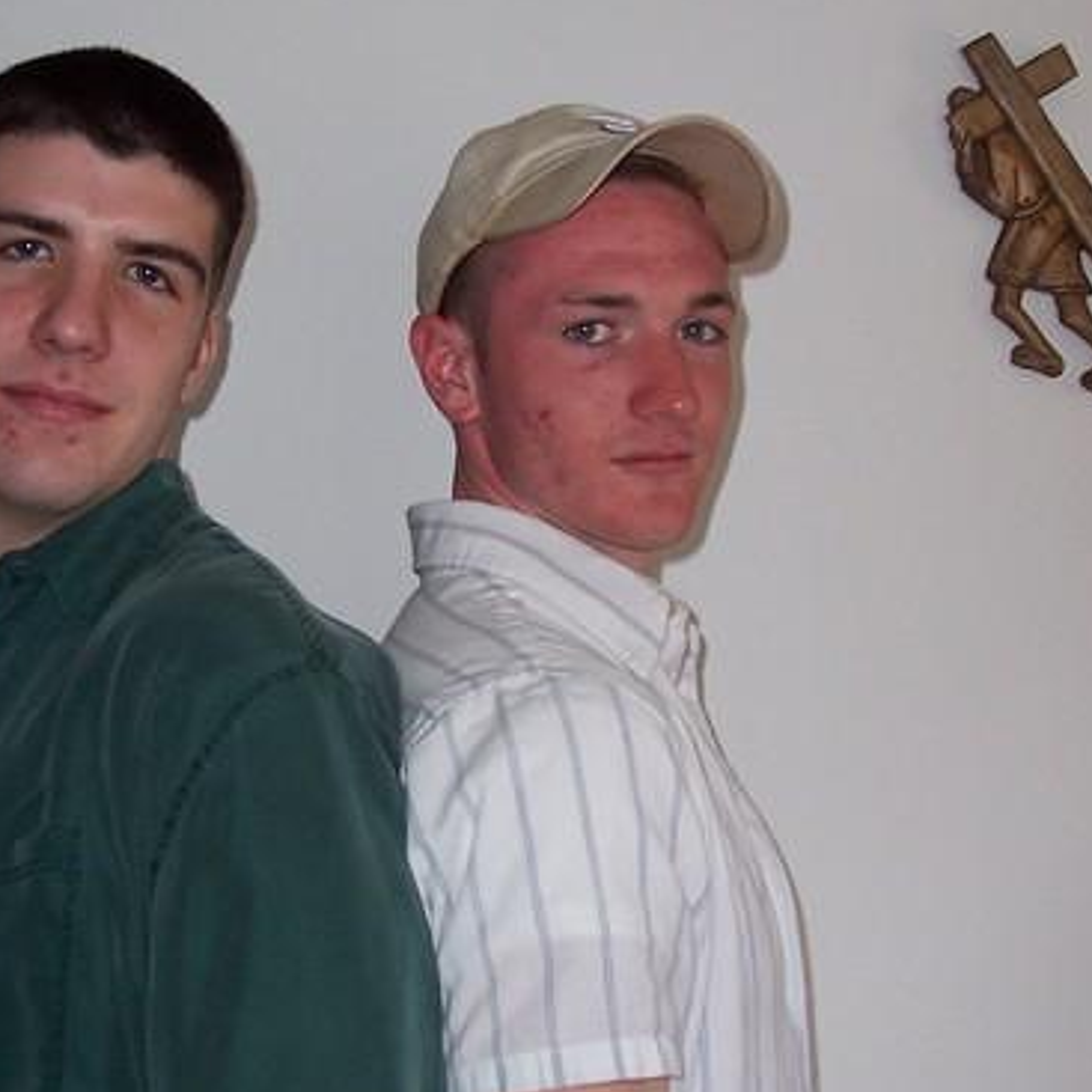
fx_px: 2534
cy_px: 506
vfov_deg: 24.3
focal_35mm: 71
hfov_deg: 24.2
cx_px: 396
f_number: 3
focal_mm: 7
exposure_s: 1/60
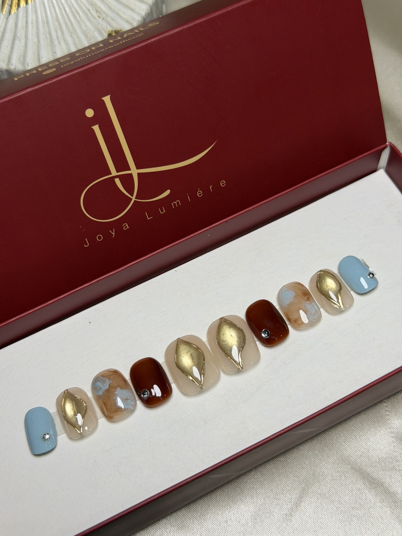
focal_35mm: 48
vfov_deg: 39.7
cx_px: 201
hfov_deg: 30.3
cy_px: 268
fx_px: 743
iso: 80
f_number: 1.78
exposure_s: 1/121
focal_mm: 6.76
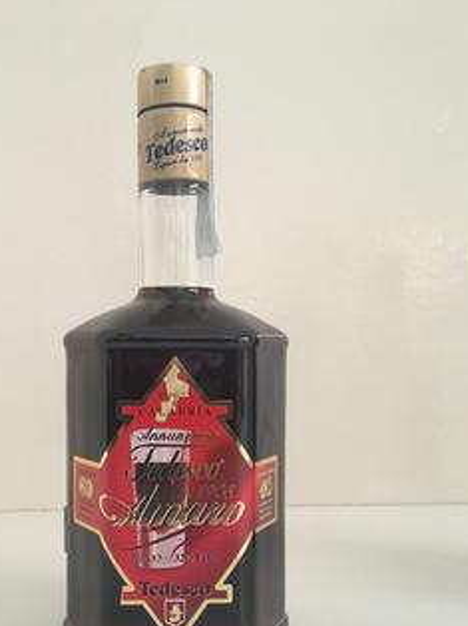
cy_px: 391
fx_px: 668
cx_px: 189
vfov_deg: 49.7
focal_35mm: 37
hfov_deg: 38.5
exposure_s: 1/33
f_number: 2.2
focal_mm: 4.15
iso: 200
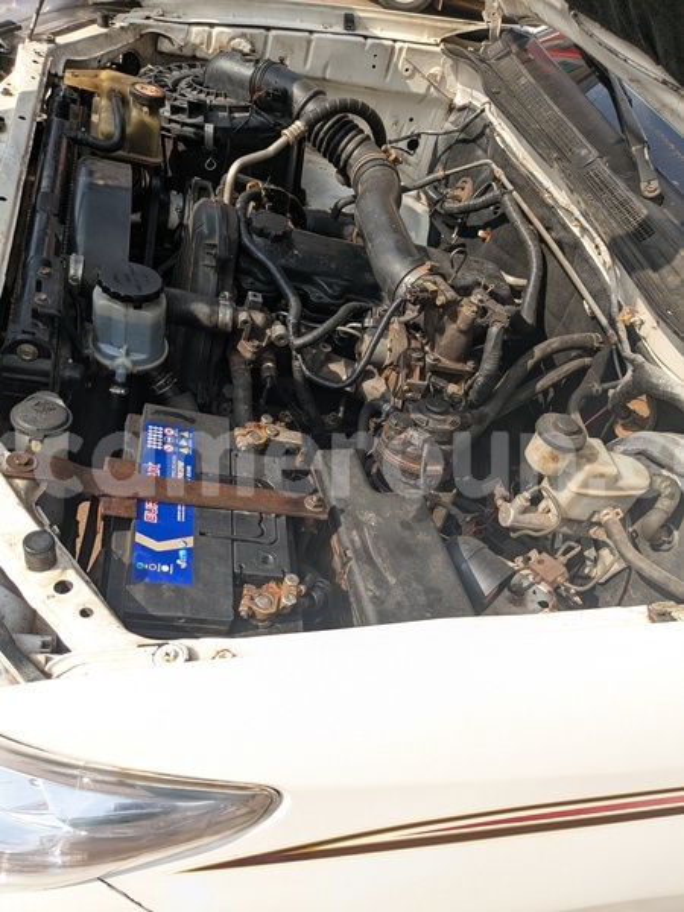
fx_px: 711
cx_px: 342
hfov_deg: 51.4
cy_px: 456
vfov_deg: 65.3
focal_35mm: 27
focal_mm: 4.38
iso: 49
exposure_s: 1/1799
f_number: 1.73
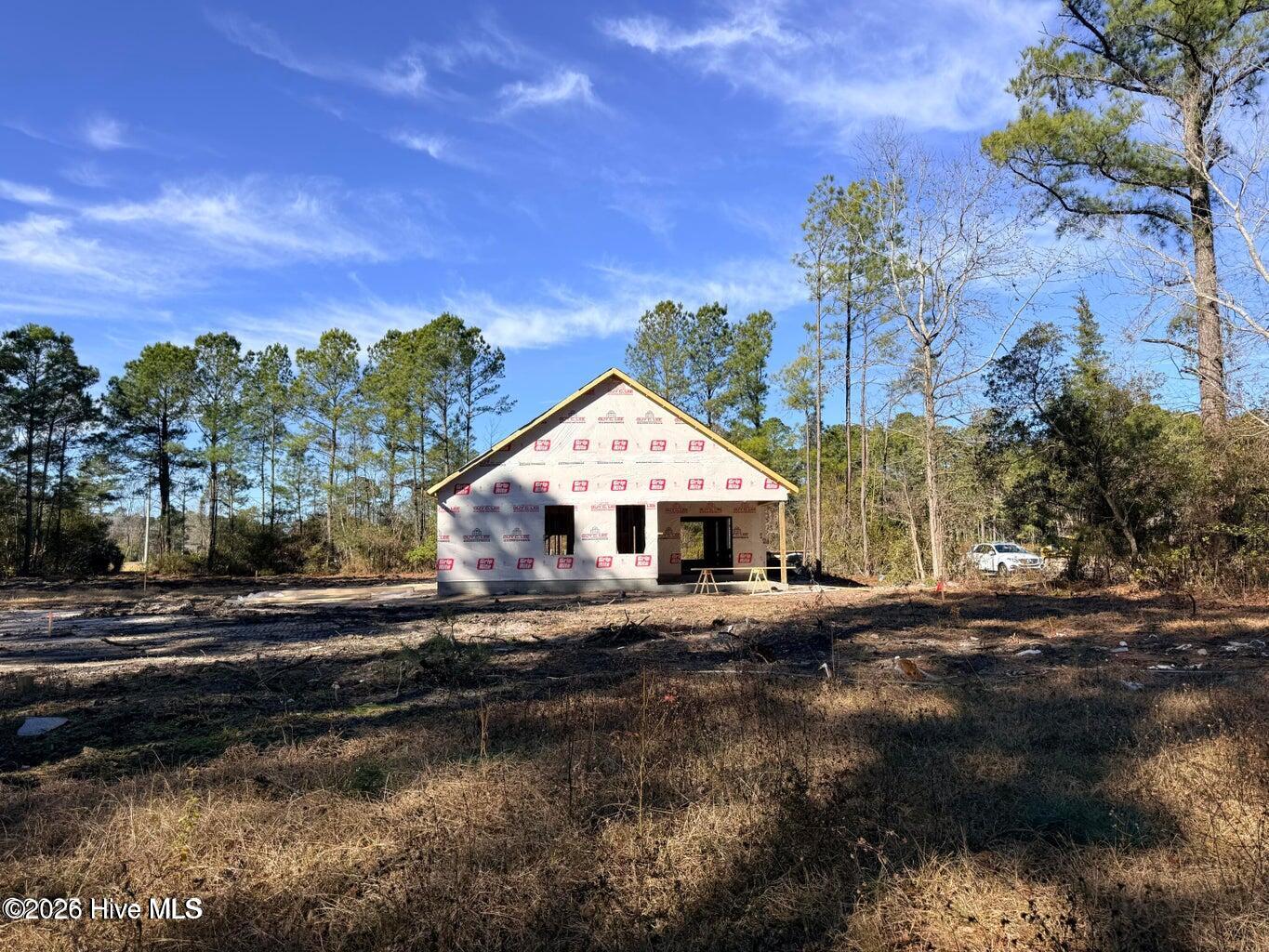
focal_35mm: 24
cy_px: 476
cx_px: 634
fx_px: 880
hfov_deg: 71.6
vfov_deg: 56.8
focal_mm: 6.76
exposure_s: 1/3584
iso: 80
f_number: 1.78
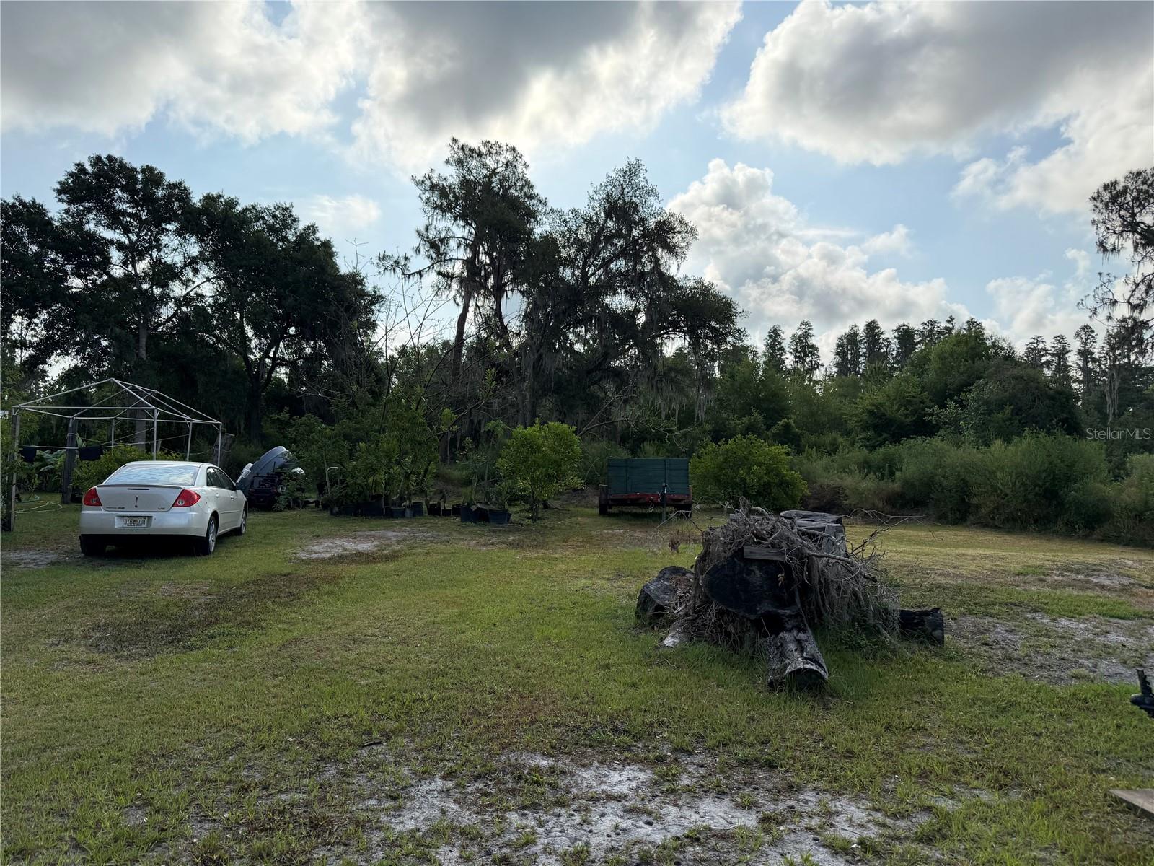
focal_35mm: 24
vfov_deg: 56.8
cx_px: 577
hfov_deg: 71.6
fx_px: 800
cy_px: 433
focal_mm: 6.76
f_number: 1.78
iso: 80
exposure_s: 1/6173
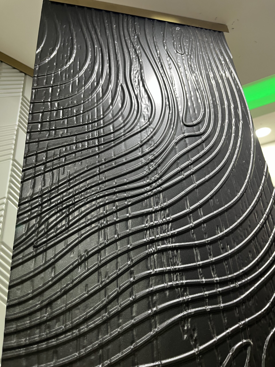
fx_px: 275
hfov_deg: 53.1
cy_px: 184
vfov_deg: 67.3
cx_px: 138
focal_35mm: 26
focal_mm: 5.1
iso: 200
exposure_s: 1/50
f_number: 1.6
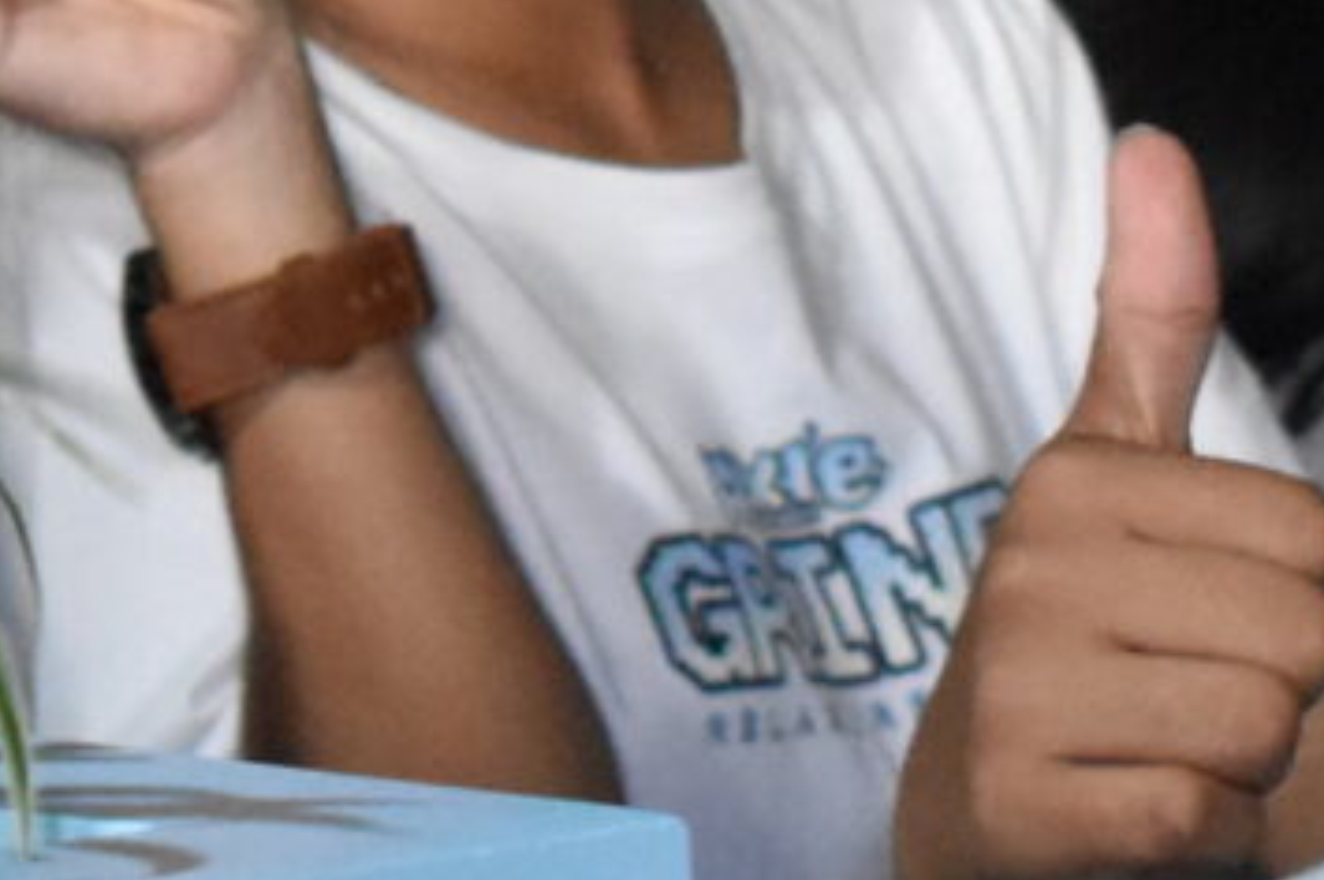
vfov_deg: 3.1
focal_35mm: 447
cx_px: 403
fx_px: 16413
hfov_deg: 4.6
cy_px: -541
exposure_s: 1/60
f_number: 5.6
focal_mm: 55
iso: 6400
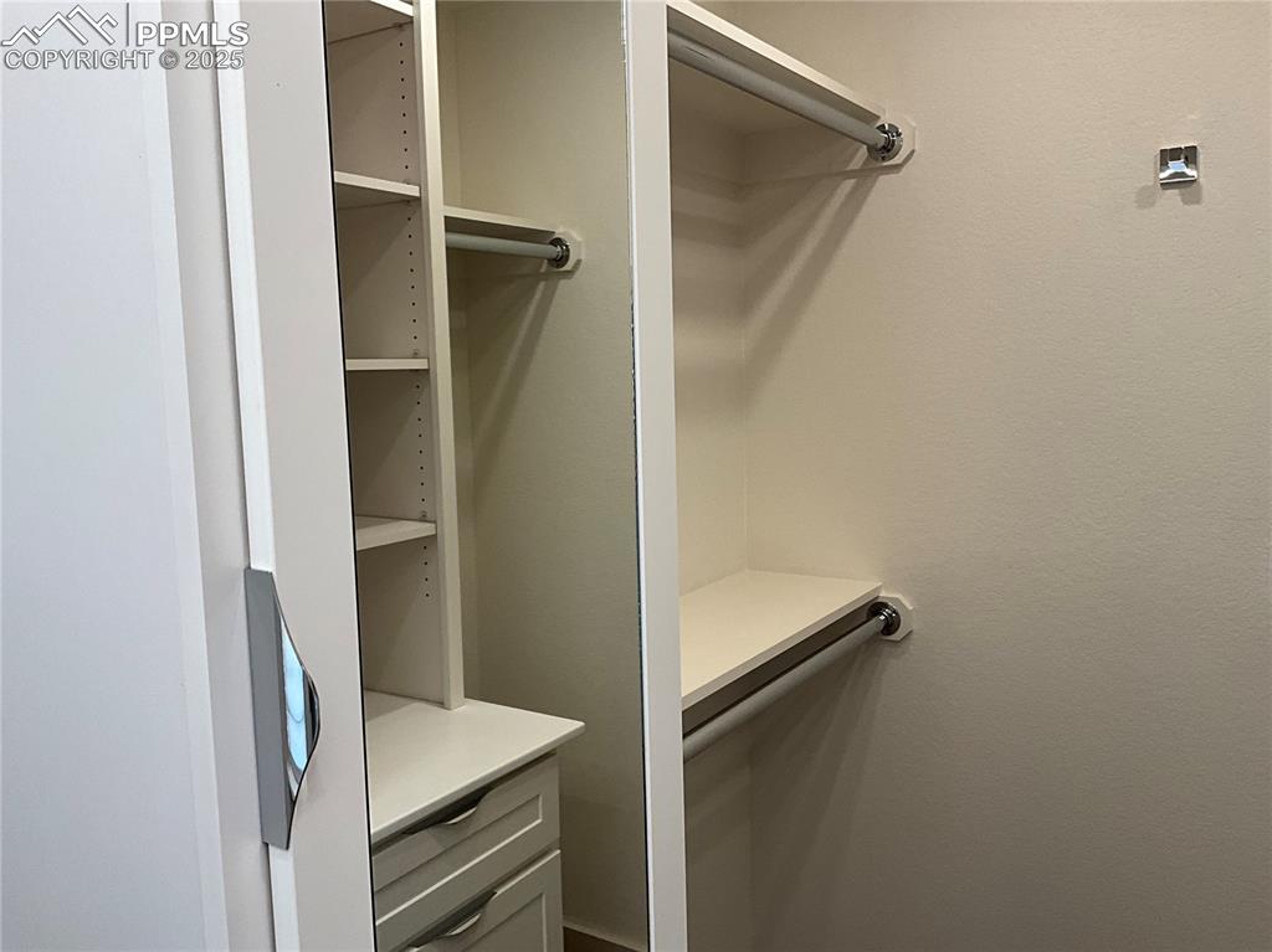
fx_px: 1065
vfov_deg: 48.2
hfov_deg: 61.7
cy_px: 476
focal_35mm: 29
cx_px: 636
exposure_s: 1/120
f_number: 1.8
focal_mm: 3
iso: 64
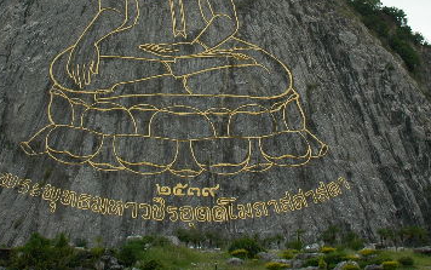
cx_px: 182
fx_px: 670
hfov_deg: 35.6
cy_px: 42
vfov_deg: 22.4
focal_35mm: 57
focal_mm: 18
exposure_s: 1/250
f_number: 10
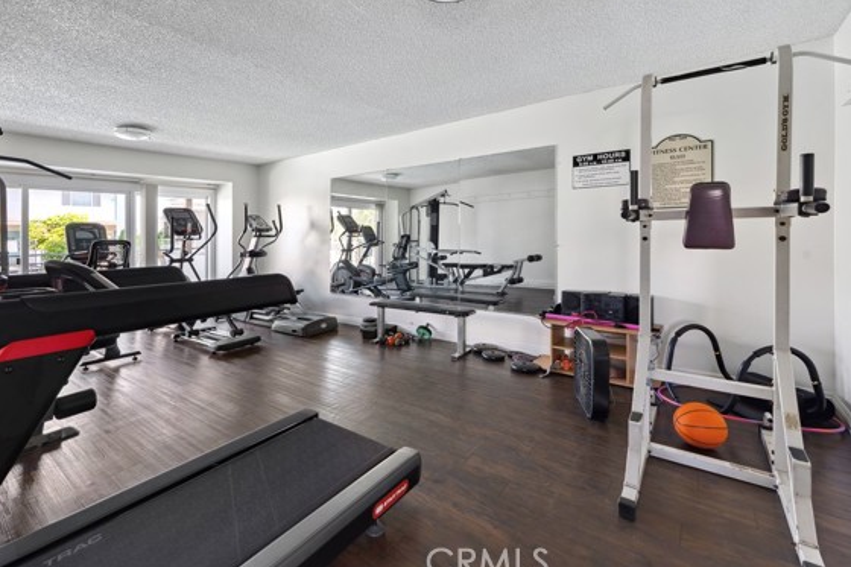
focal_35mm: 16
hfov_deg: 96.3
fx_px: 378
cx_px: 377
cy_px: 260
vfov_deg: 73.6
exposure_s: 1/13
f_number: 9
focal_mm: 14
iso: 100
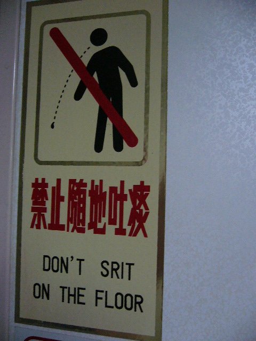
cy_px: 170
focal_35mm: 35
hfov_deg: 40.7
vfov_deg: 52.6
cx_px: 128
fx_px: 345
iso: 200
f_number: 2.8
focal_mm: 5.8
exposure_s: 1/8
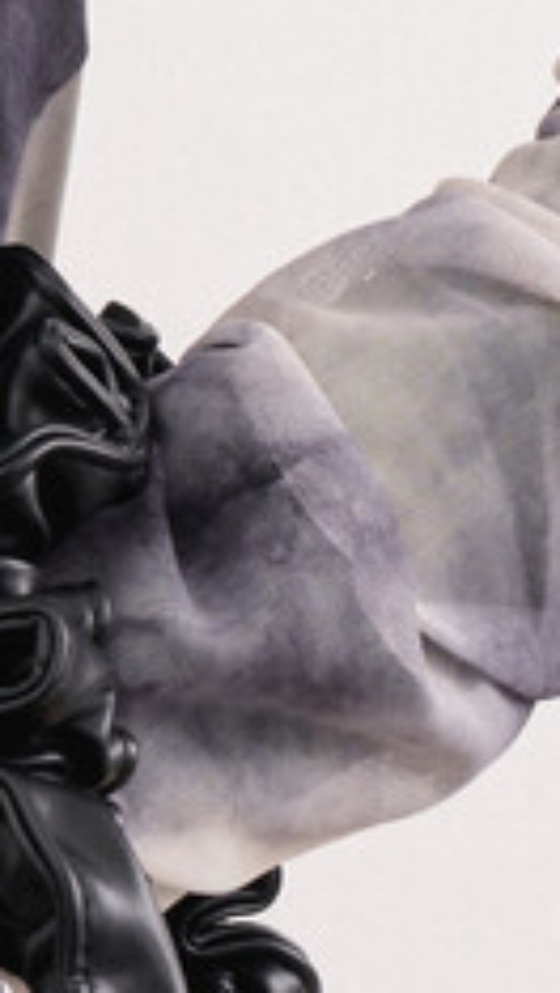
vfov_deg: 5.5
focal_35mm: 386
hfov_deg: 3.1
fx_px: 10168
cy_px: -450
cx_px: -993
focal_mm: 48
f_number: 11
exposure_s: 1/160
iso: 400
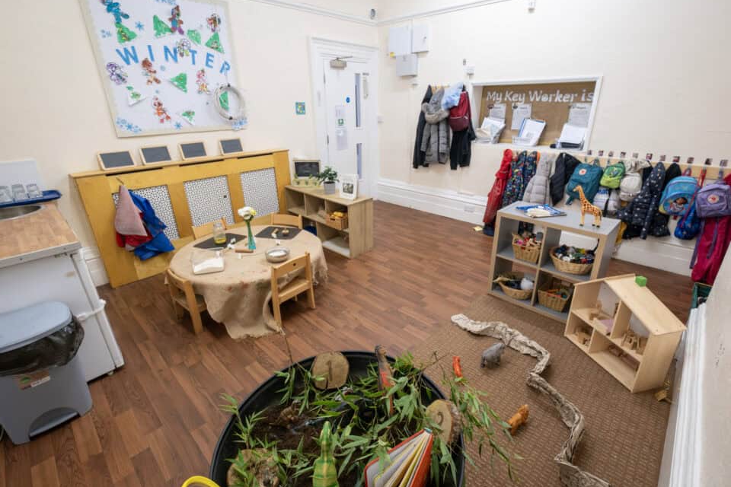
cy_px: 239
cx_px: 378
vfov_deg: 73.7
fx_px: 325
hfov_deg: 96.7
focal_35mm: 16
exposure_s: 1/60
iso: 1600
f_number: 5
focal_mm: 10
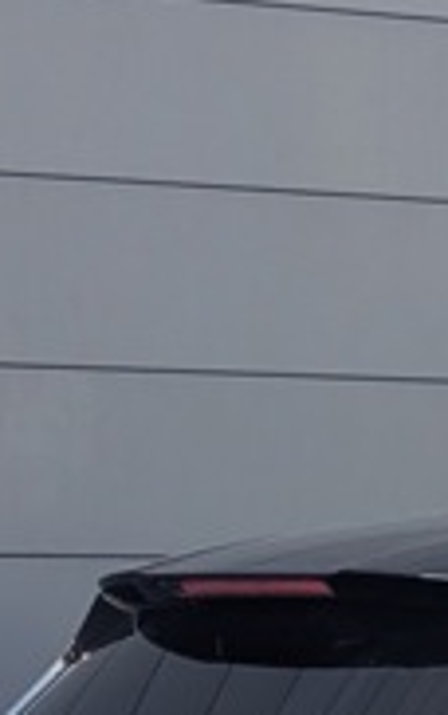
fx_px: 4447
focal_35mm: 228
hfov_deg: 5.5
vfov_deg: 9.0
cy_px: 978
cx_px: 1218
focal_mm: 6.9
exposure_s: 1/171
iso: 88
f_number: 1.68
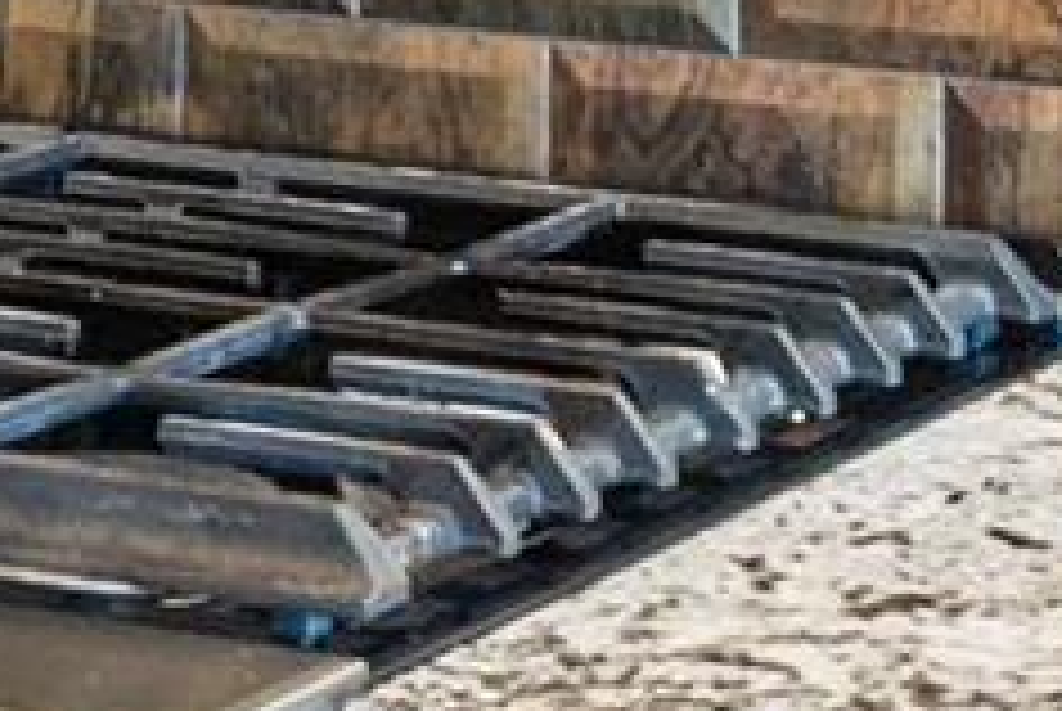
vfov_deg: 6.5
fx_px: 5996
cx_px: -315
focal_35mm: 203
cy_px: -855
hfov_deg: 9.9
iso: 400
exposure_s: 1/1.25
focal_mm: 15
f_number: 9
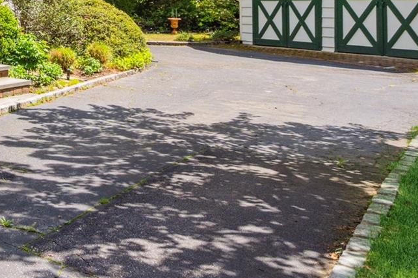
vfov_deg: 23.7
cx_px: -118
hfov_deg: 30.9
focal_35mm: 51
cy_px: -70
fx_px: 592
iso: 160
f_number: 6.3
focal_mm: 16
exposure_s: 1/320
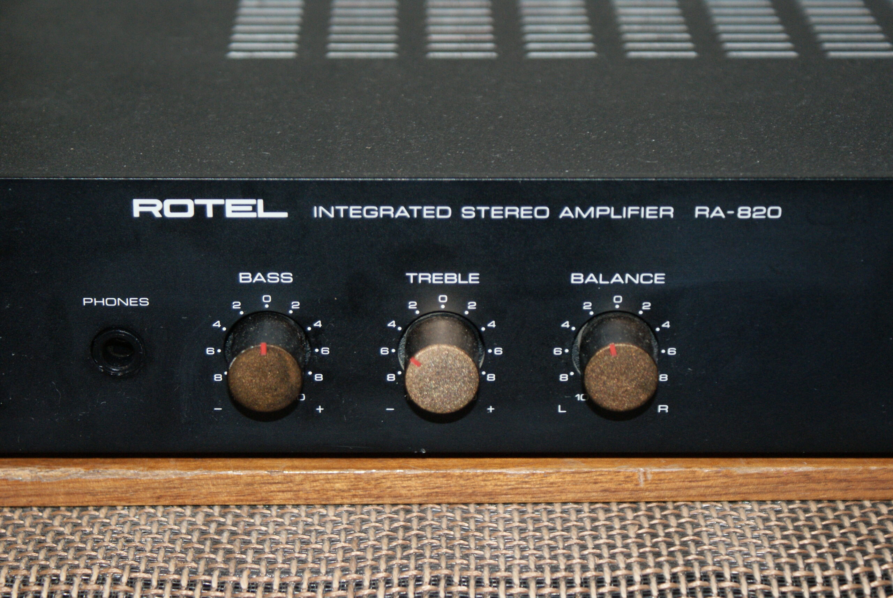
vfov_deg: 15.2
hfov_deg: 22.6
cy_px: 299
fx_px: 2235
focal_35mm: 90
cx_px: 446
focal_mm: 60
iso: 400
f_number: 5.6
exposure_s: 1/100
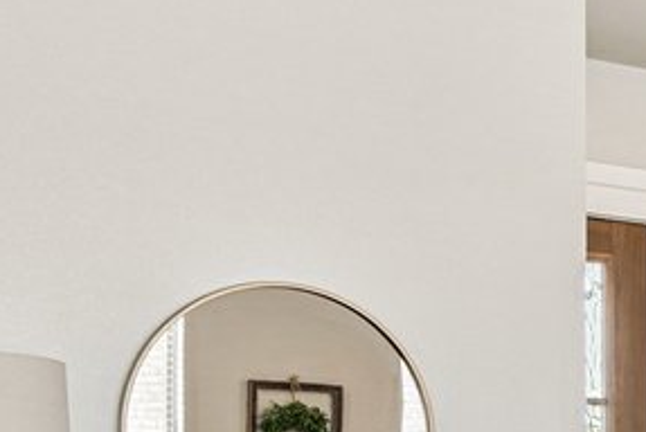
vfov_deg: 11.7
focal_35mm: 114
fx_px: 2048
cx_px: 1326
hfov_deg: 14.6
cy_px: 572
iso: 200
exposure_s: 1/20
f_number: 7.1
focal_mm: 16
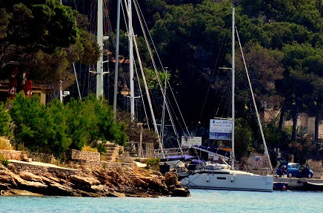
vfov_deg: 2.0
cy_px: 16
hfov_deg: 3.0
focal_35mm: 688
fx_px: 6155
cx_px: 166
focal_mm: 200
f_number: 5.3
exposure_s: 1/8000
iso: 1800
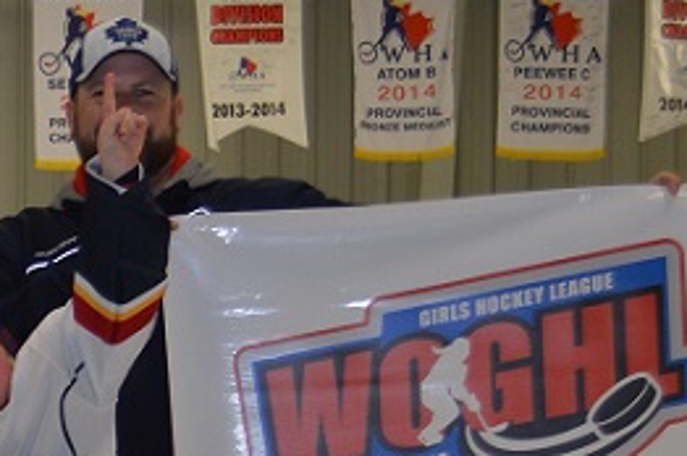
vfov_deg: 9.7
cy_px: 723
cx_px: -488
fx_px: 2592
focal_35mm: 136
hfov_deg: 13.7
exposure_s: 1/80
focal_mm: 26
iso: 400
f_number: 4.5
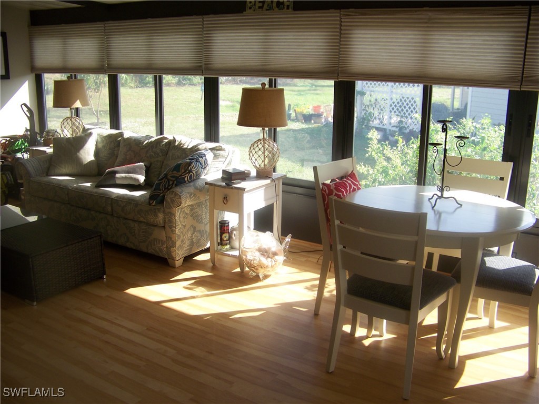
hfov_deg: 51.4
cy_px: 202
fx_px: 561
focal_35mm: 36
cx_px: 270
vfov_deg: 39.7
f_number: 2.8
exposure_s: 1/30
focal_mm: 5.85
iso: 64
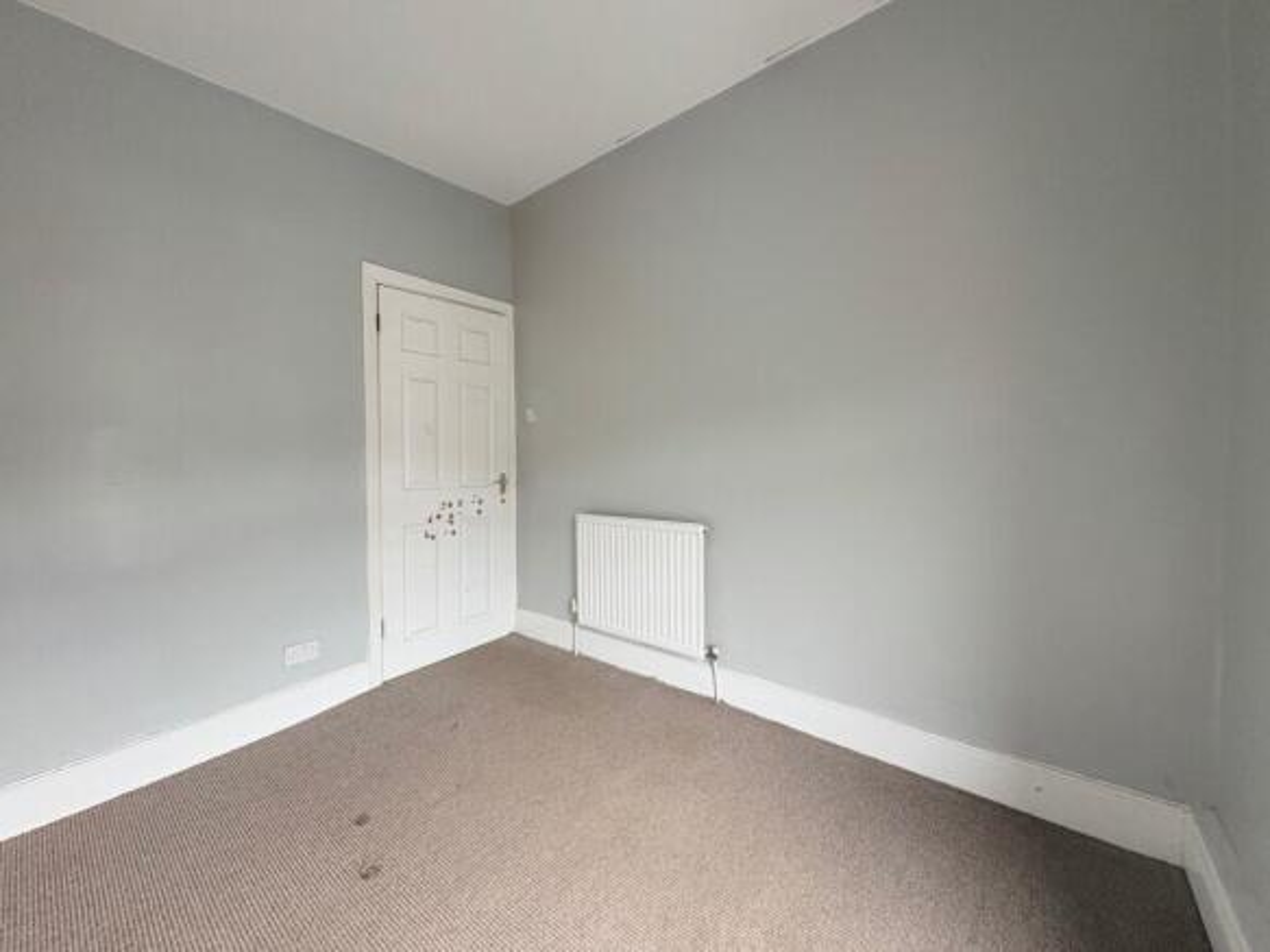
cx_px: 635
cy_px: 476
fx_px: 514
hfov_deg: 102.1
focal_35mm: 14
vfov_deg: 85.7
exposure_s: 1/99
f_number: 2.2
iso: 160
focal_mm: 2.22
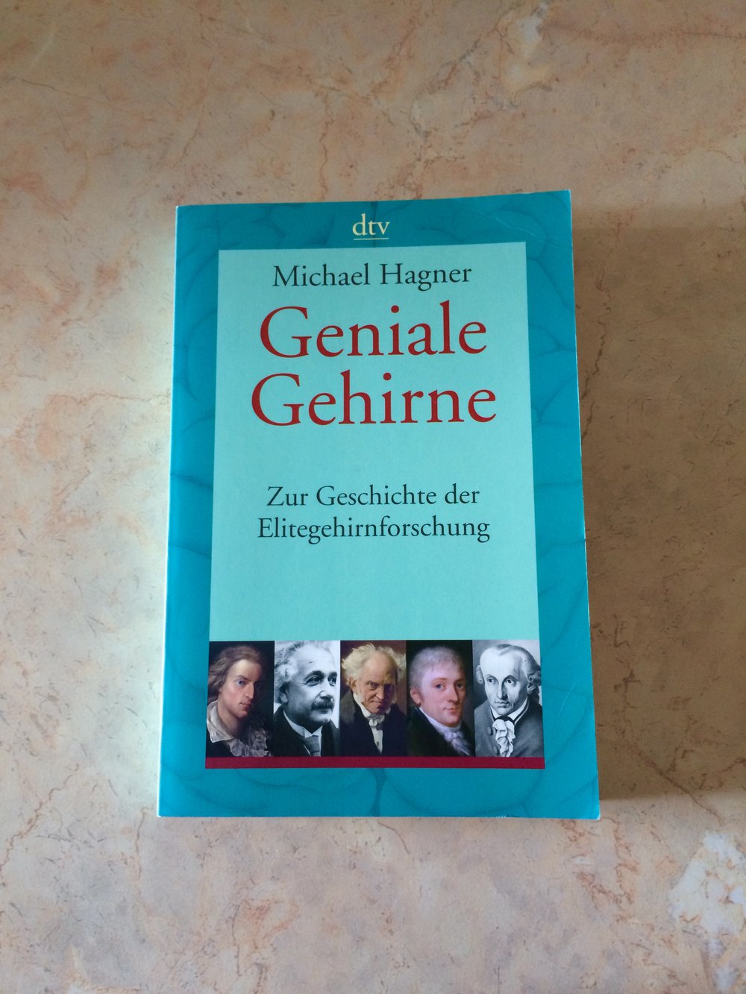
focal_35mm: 29
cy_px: 497
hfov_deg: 48.2
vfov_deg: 61.7
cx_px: 373
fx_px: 833
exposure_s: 1/33
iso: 160
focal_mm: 4.15
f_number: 2.2
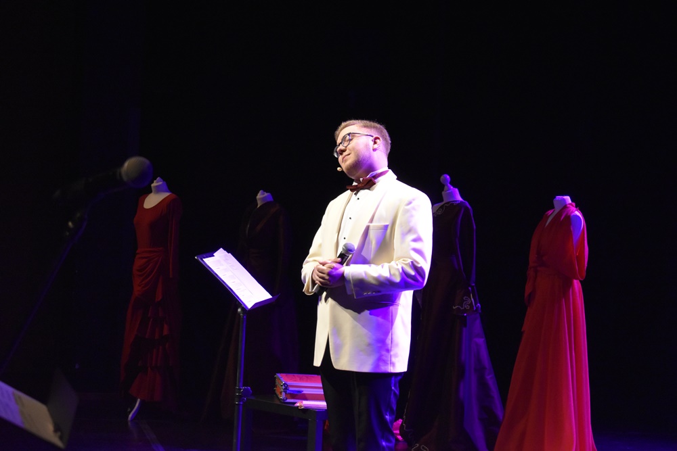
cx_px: 338
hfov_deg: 24.6
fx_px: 1552
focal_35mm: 82
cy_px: 226
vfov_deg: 16.6
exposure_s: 1/60
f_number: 5.6
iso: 3200
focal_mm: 55
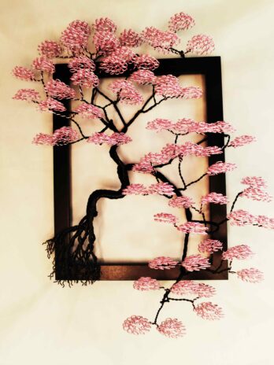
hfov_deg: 48.2
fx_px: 306
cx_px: 137
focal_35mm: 29
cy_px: 182
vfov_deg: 61.7
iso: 335
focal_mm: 4.75
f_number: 1.8
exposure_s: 1/60
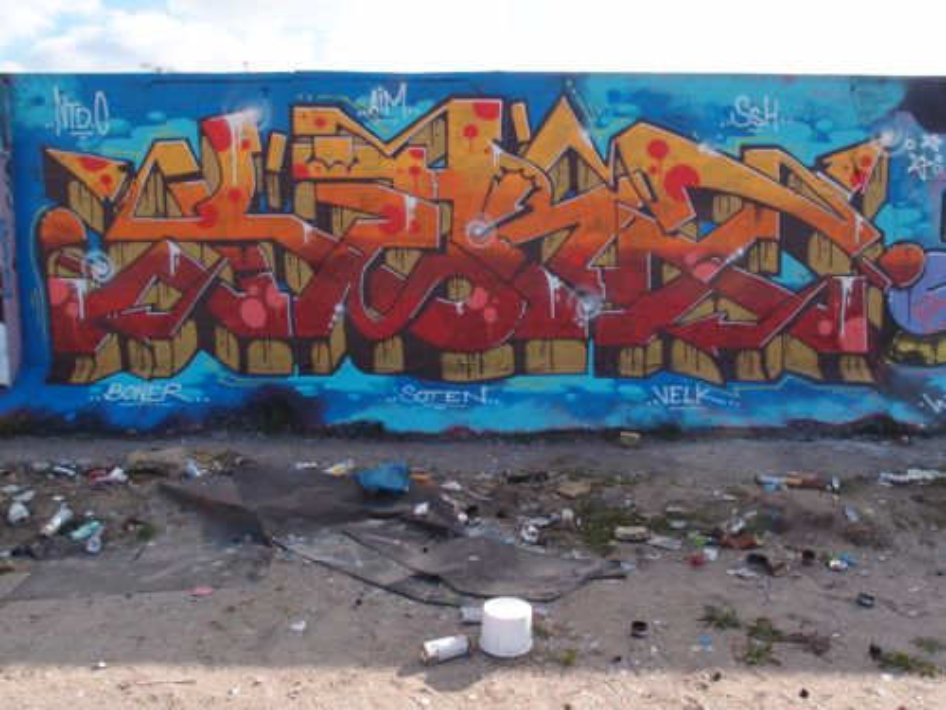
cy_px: 355
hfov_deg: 63.4
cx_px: 473
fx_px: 765
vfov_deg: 49.7
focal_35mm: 28
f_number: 3.5
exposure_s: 1/500
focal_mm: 6
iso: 100
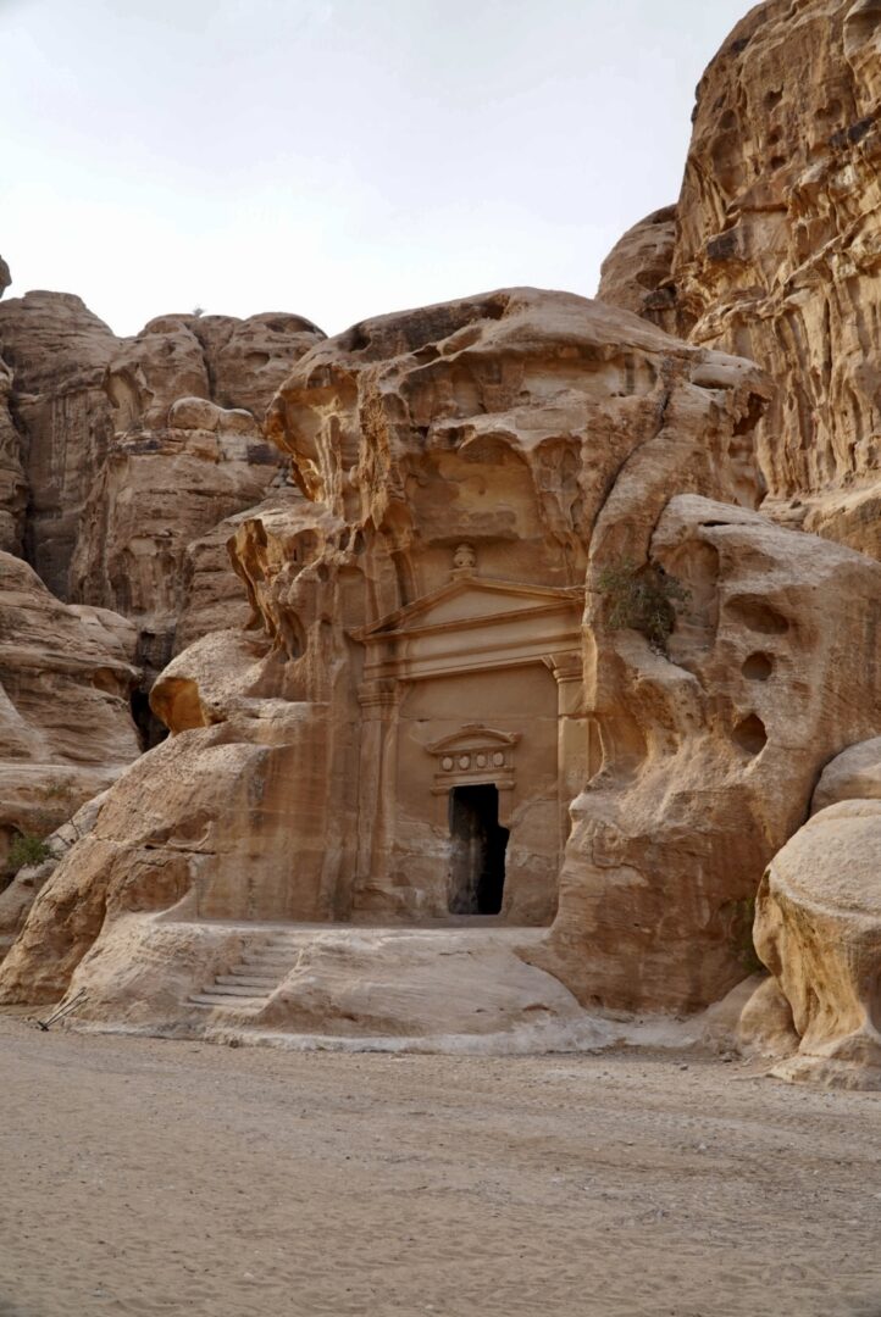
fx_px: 1209
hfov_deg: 40.0
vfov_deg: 57.2
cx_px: 440
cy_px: 658
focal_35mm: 33
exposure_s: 1/200
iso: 100
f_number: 4.5
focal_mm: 22
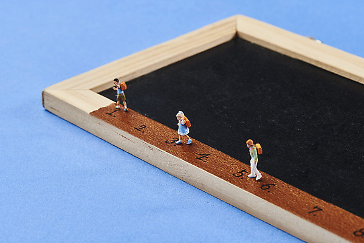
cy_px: 122
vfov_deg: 13.1
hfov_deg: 19.4
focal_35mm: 105
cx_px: 182
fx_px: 1062
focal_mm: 105
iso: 100
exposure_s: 1/125
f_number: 20
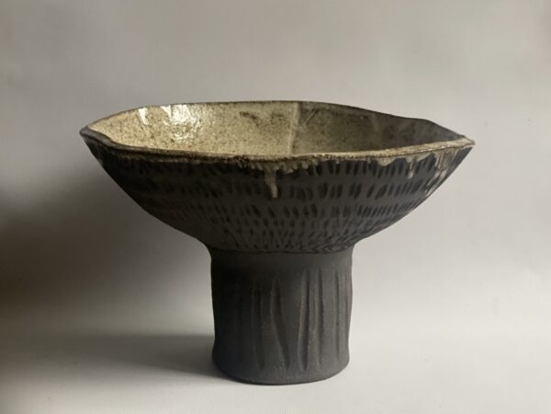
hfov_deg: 36.8
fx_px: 828
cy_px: 207
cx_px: 276
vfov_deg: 28.0
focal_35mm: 52
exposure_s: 1/24
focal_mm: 6
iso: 500
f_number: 2
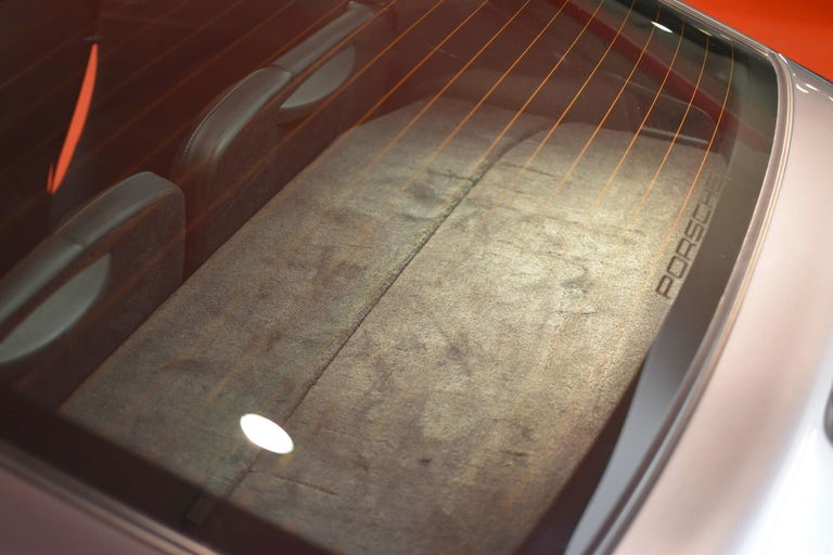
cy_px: 278
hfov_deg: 37.9
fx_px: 1215
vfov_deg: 25.8
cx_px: 416
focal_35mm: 52
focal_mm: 35
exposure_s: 1/60
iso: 800
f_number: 2.2
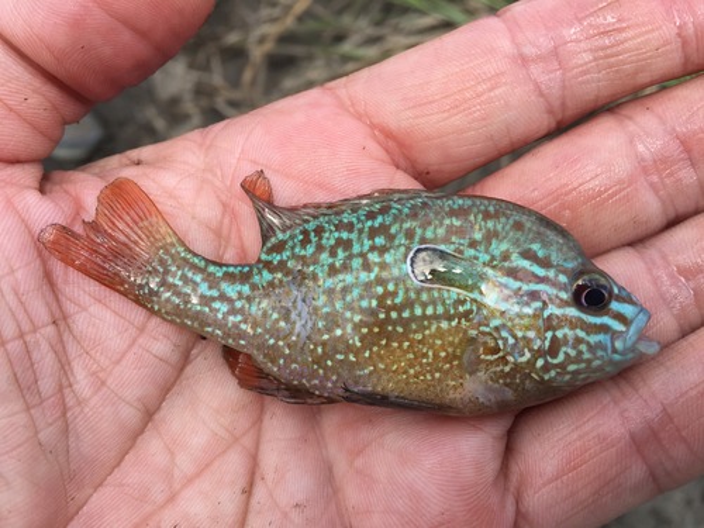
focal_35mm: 29
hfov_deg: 61.7
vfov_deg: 48.2
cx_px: 352
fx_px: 590
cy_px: 264
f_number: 2.2
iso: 32
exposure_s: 1/842
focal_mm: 4.15
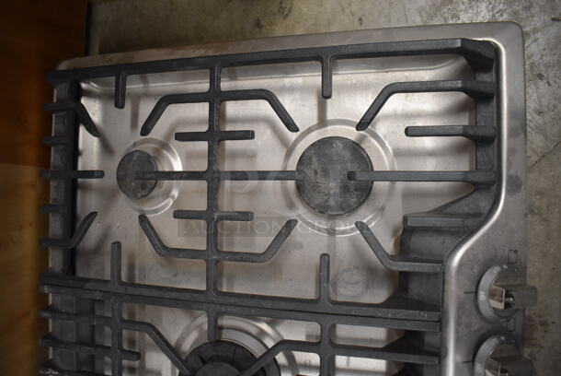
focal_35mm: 27
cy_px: 188
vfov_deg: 48.0
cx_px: 280
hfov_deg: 67.3
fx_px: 421
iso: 2000
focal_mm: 18
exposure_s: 1/125
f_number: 3.5
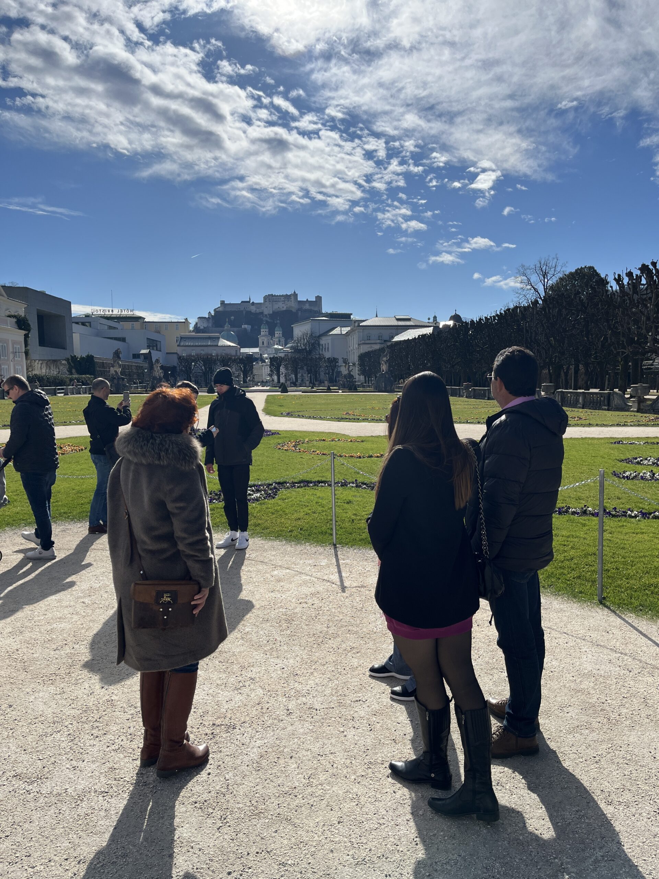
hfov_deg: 53.1
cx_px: 330
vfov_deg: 67.3
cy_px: 440
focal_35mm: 26
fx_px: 660
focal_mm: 5.1
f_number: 1.6
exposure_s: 1/7353
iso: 50
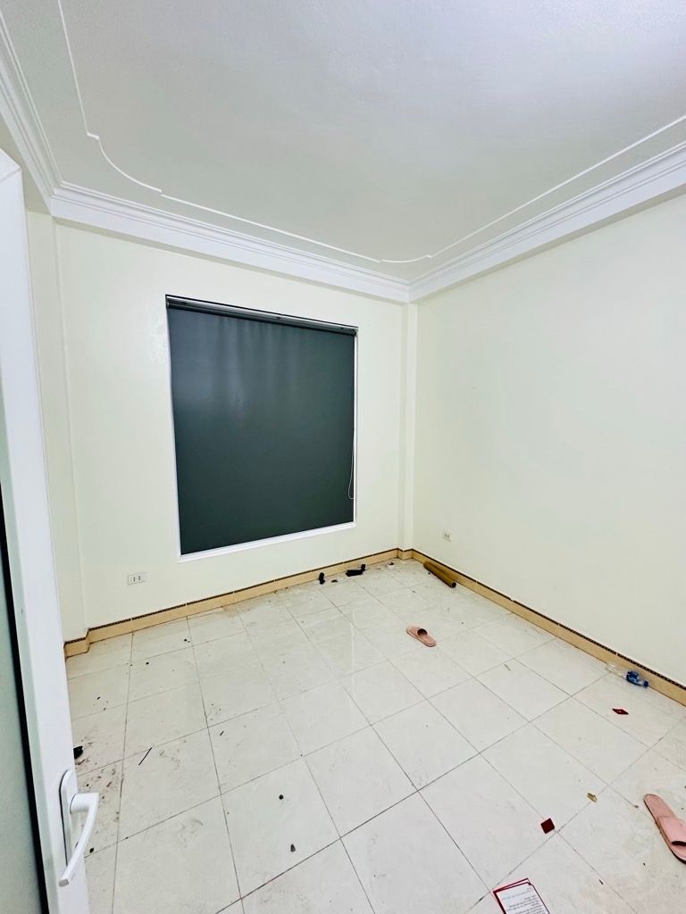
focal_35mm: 14
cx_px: 343
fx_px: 370
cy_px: 457
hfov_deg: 85.7
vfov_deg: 102.1
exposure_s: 1/50
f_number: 2.2
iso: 200
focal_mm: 2.22
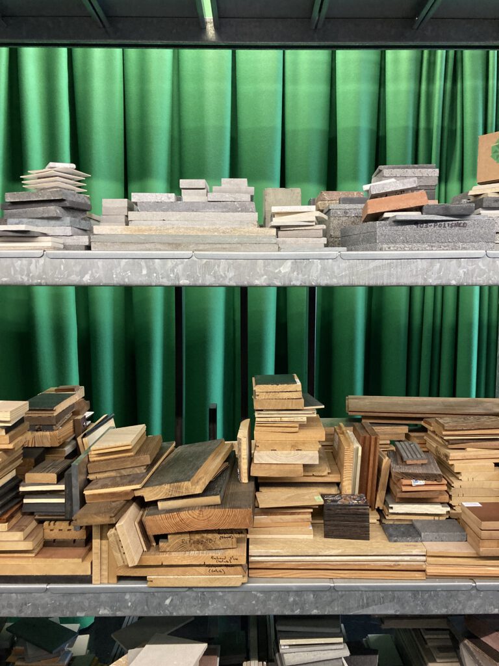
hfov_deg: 49.7
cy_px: 333
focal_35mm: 28
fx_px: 538
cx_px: 250
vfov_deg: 63.4
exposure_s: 1/33
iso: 250
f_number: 1.8
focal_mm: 3.99
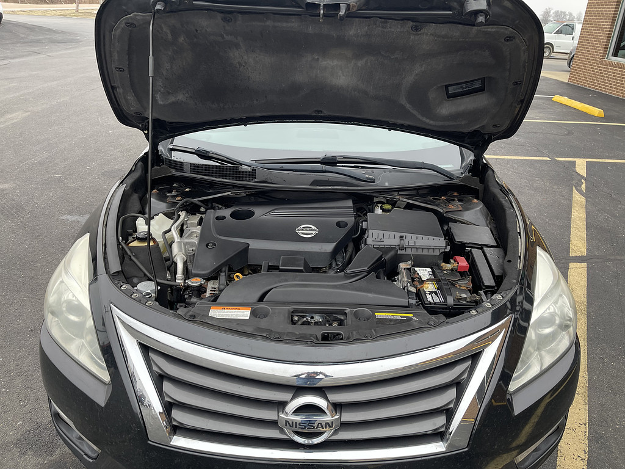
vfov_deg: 54.9
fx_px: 451
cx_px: 312
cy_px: 234
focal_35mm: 25
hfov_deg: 69.4
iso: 80
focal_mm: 5.1
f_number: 1.6
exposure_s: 1/121
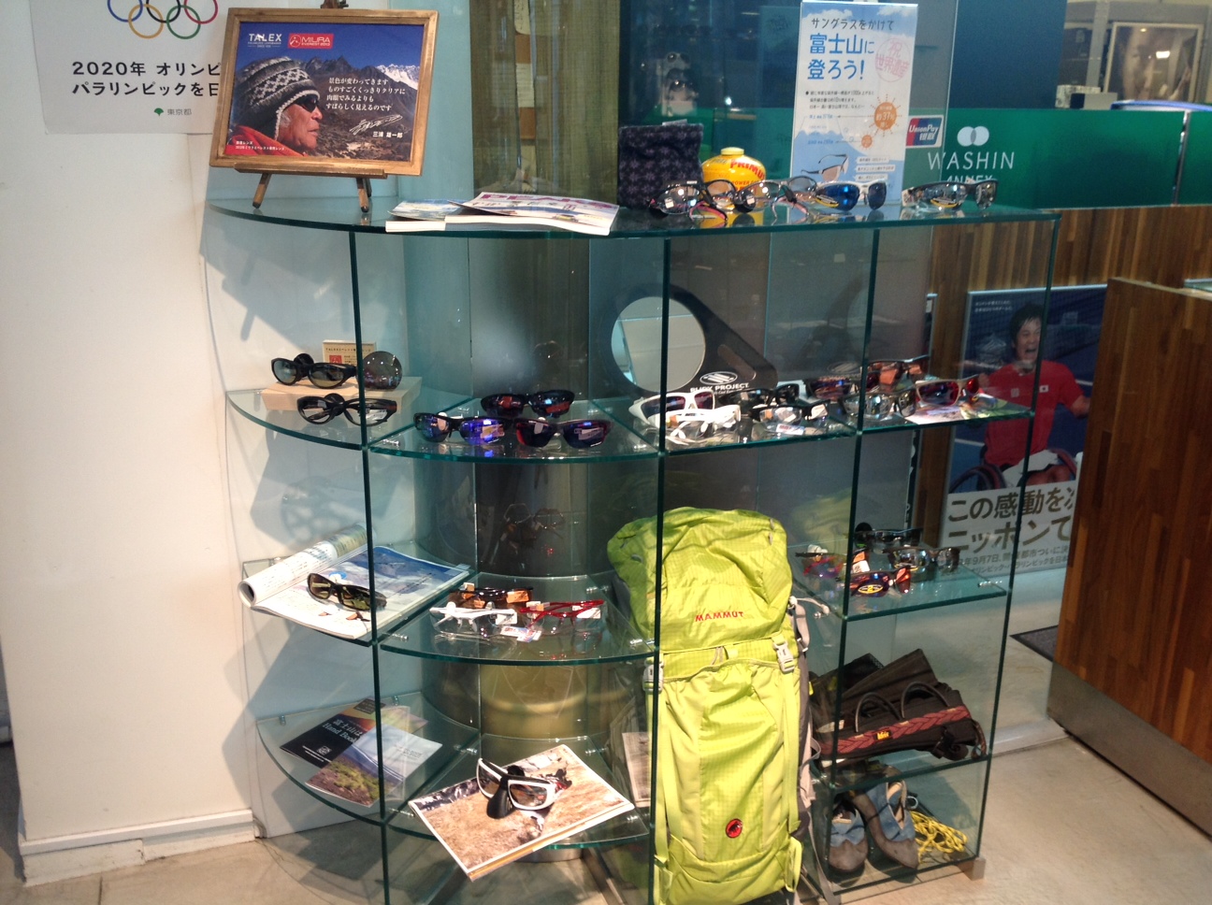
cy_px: 452
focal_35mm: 35
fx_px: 1224
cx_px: 606
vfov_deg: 40.6
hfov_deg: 52.7
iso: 64
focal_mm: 4.28
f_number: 2.4
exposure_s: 1/15
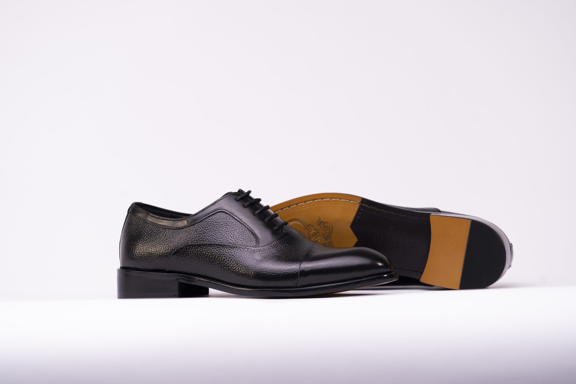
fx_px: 3168
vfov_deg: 6.9
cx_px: 288
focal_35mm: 198
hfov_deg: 10.4
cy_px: 192
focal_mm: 198
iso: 100
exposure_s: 1/100
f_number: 5
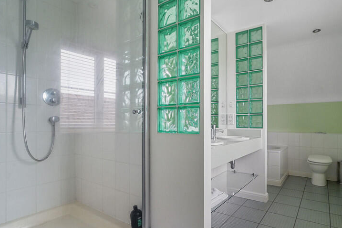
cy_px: 122
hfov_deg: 82.9
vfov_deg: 61.8
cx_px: 207
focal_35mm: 20
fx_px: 190
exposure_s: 1/1.67
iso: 400
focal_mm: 14
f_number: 11
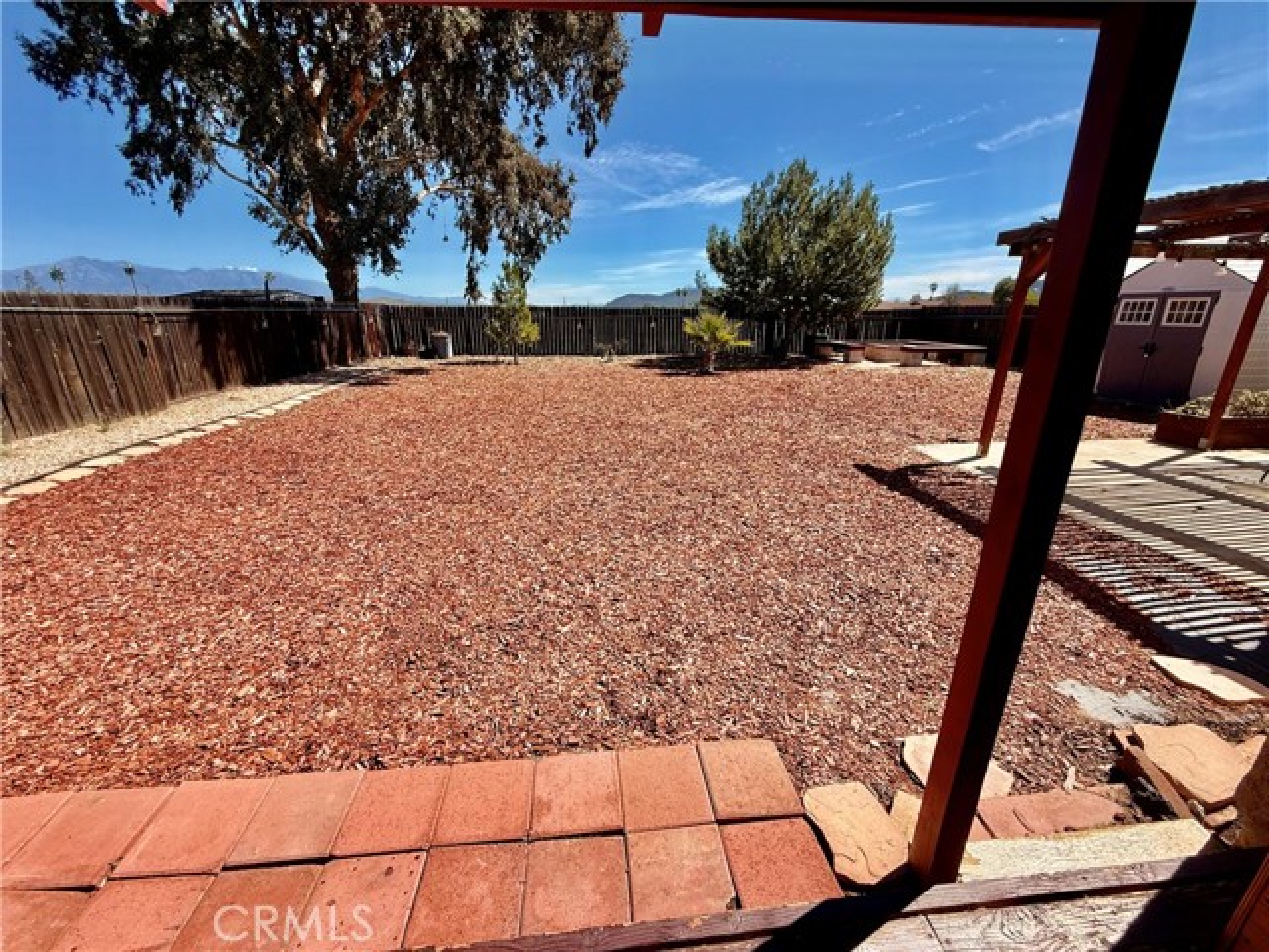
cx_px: 634
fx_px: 513
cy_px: 476
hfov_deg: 102.1
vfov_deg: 85.7
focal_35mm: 14
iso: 50
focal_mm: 2.22
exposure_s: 1/1285
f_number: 2.2
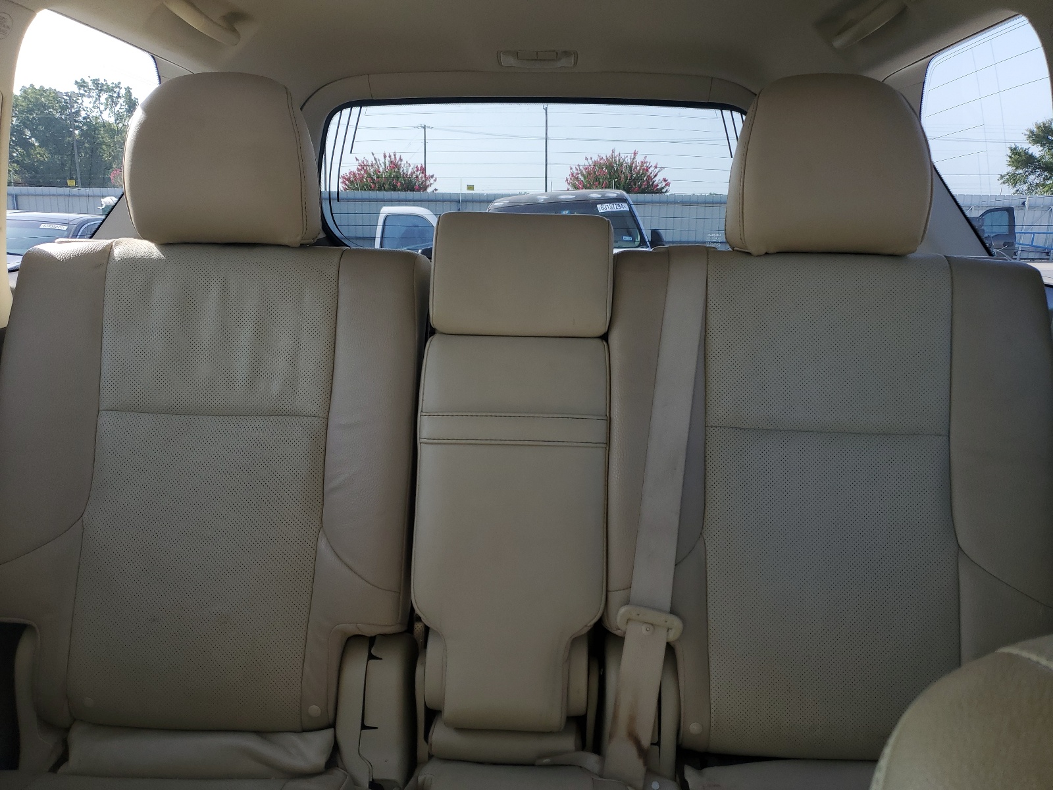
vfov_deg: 53.1
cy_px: 395
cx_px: 526
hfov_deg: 67.3
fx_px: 791
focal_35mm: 26
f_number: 1.5
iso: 50
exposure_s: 1/294
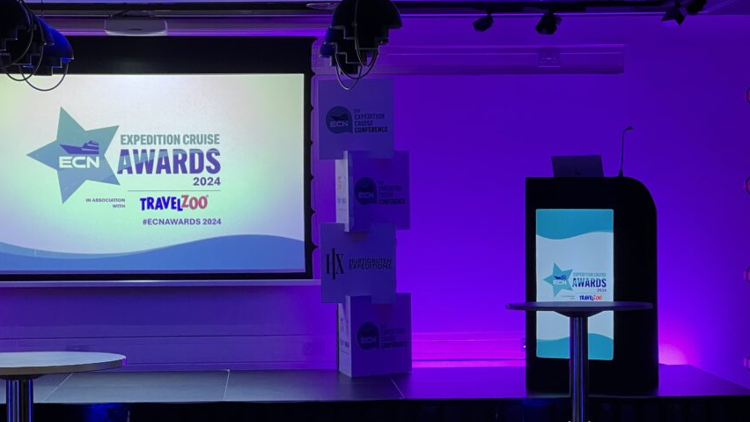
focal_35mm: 105
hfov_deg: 20.4
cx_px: 368
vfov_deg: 11.5
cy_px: 275
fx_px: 2088
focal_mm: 9
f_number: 2.8
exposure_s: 1/50
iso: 320
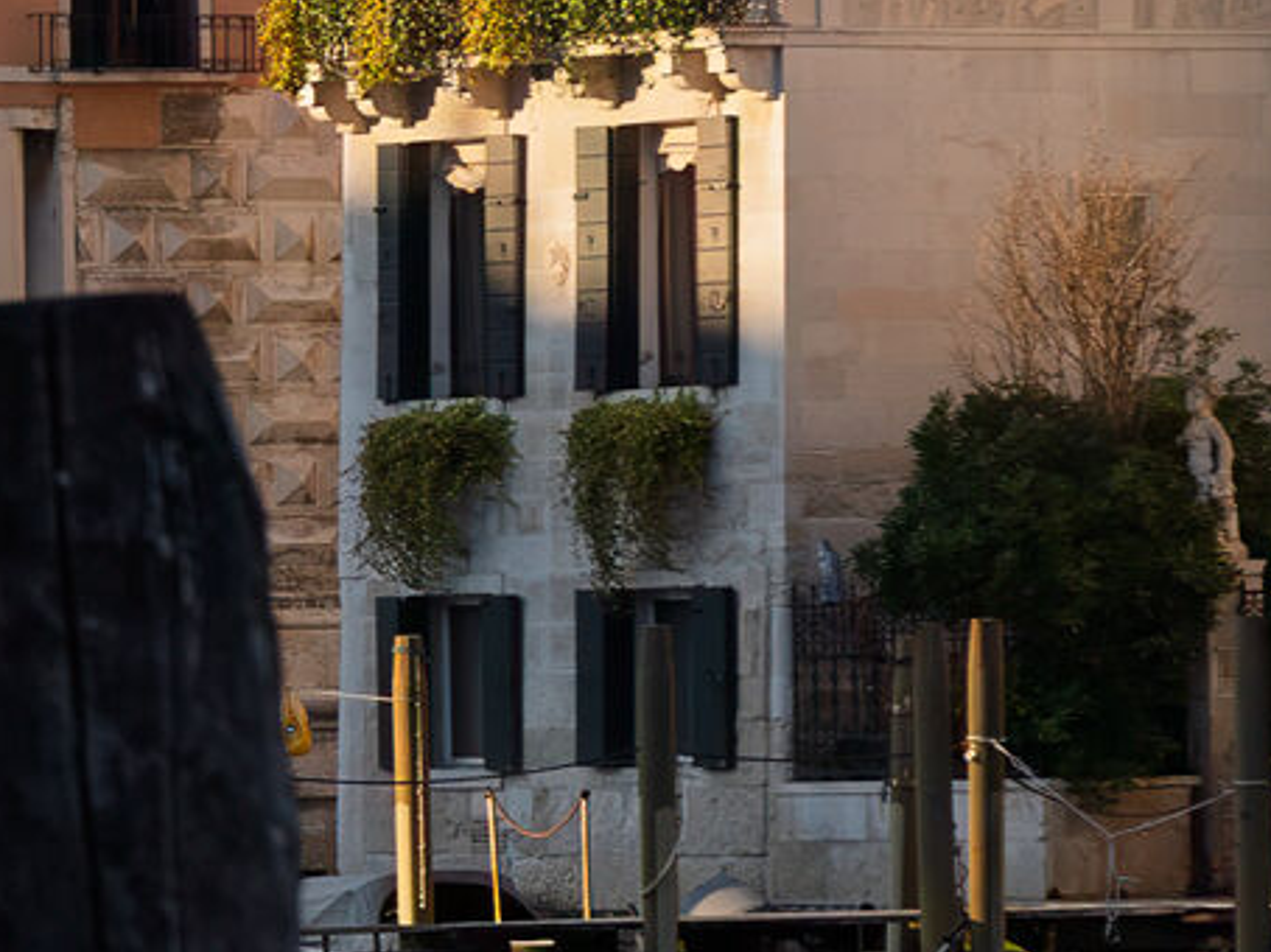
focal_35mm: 356
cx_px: -1962
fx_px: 13064
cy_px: 440
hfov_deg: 5.4
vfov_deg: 4.2
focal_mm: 70
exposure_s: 1/160
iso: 125
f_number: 5.6
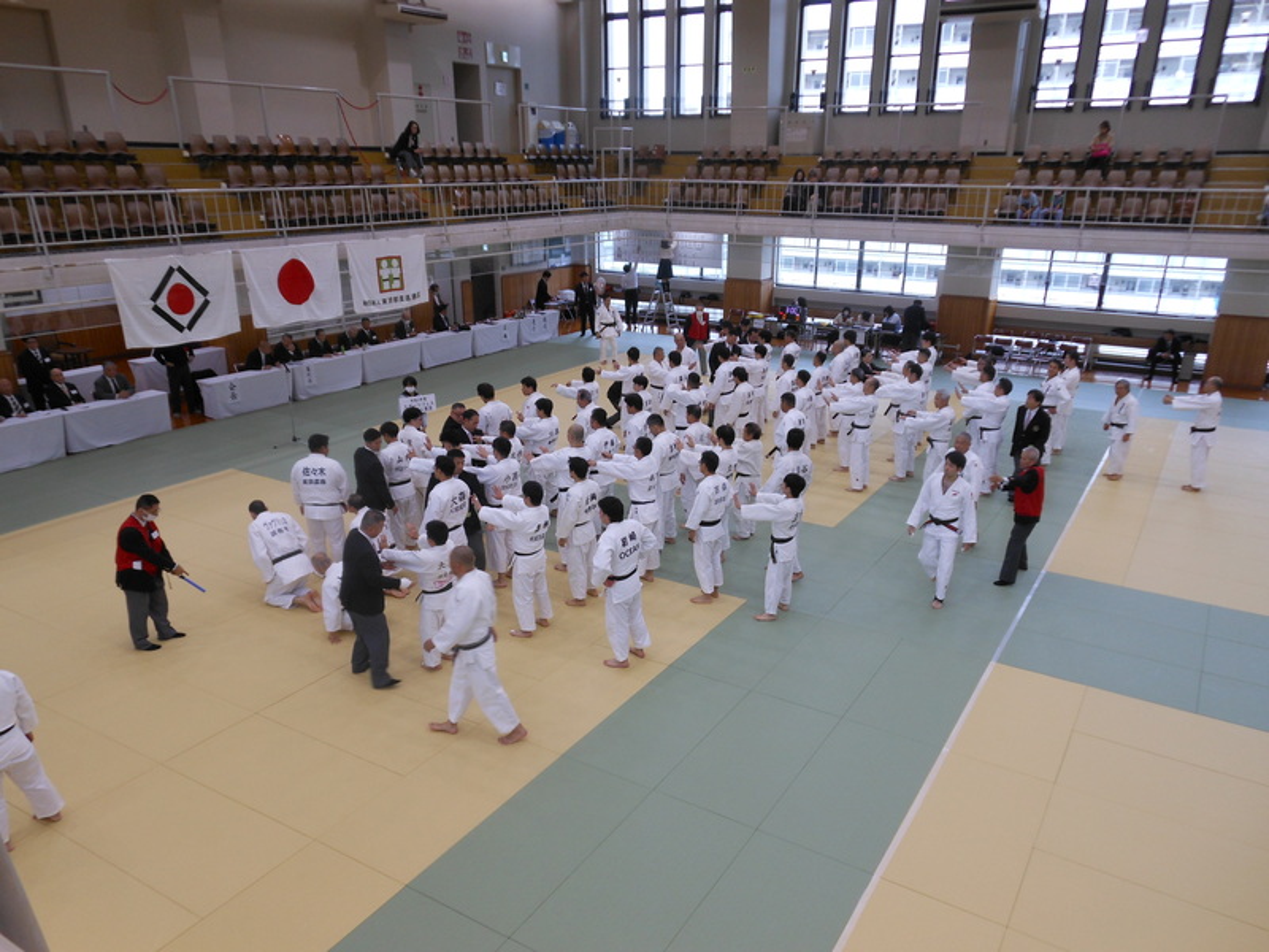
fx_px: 916
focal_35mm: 25
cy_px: 476
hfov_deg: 69.4
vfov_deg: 54.9
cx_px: 634
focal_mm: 4.5
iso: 80
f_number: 3.2
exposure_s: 1/50
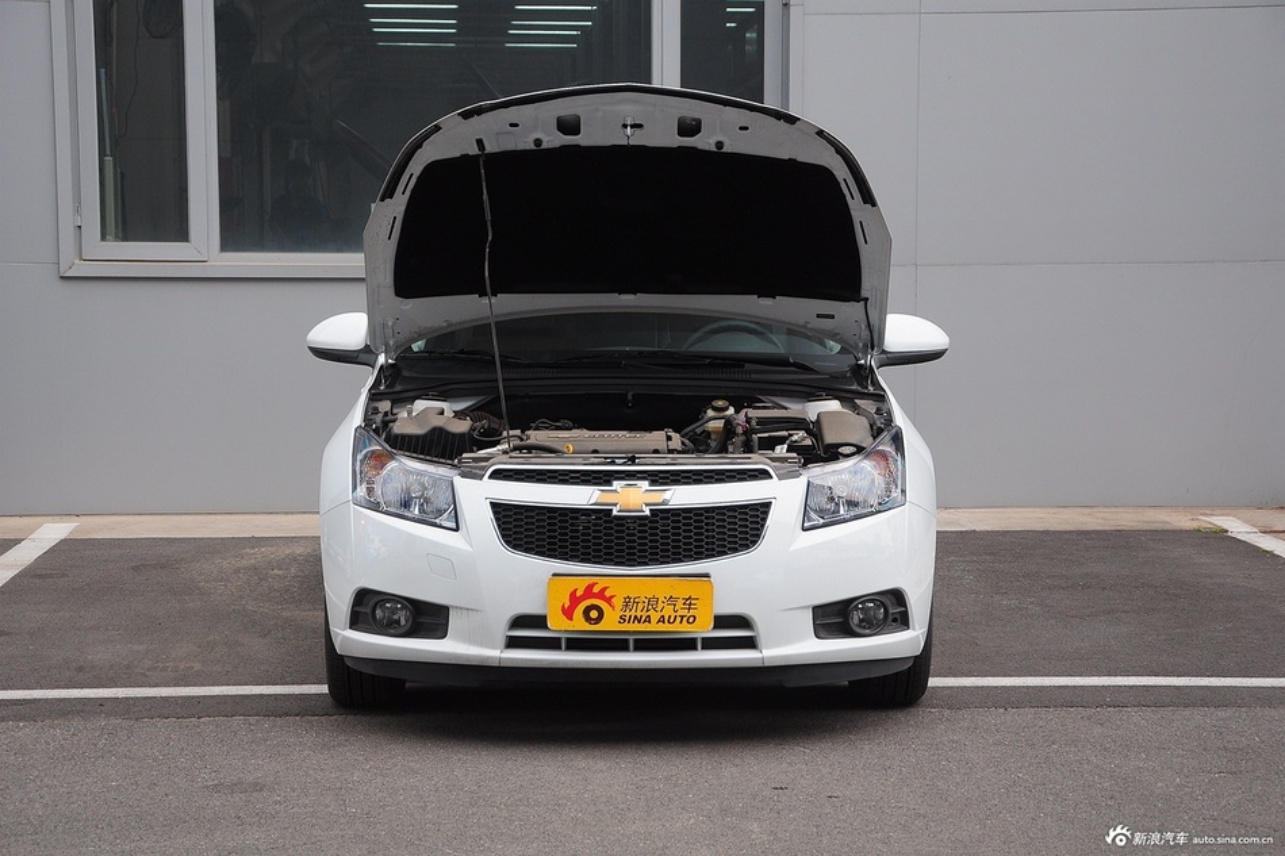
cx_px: 642
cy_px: 428
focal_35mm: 78
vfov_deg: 17.5
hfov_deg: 26.0
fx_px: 2783
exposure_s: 1/125
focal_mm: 52
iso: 400
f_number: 6.3
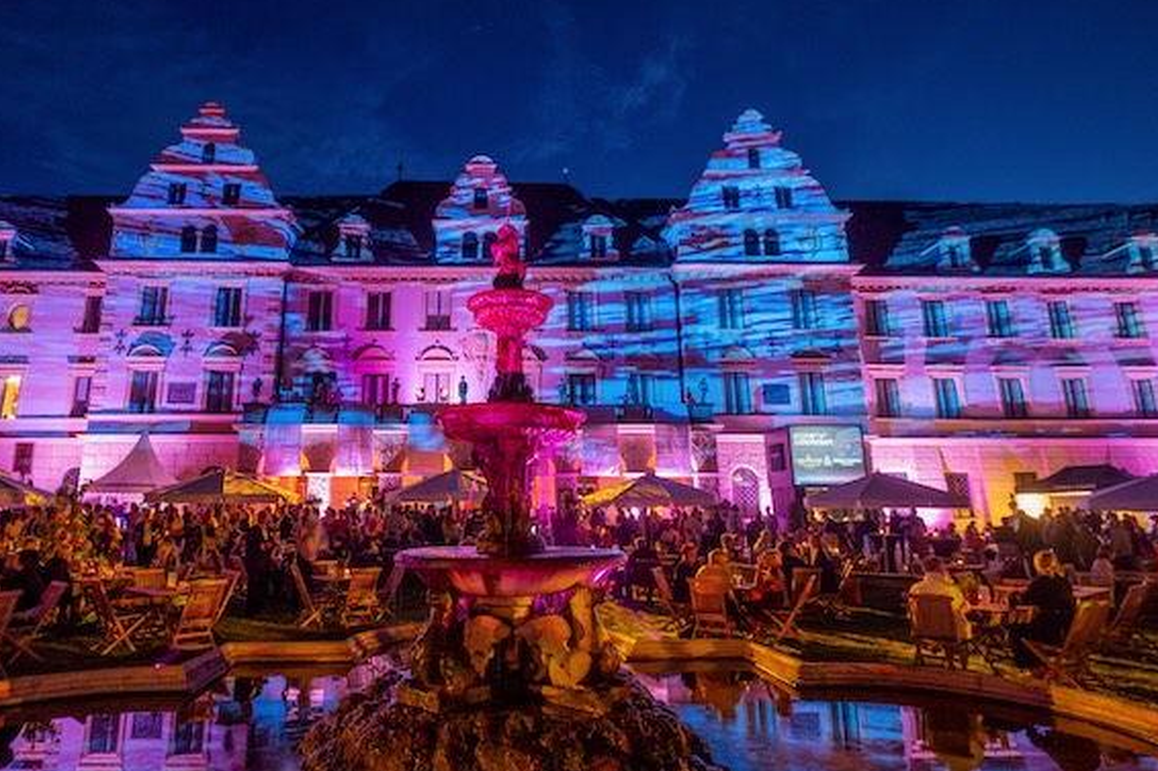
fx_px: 675
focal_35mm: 21
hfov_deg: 80.7
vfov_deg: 59.4
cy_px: 370
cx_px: 497
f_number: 4
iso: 800
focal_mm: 12
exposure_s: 1/7
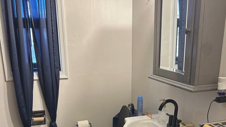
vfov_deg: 30.4
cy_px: 102
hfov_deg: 52.8
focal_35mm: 38
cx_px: 113
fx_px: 228
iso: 125
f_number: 1.5
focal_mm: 5.7
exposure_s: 1/60
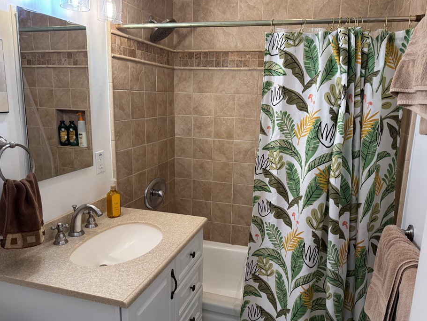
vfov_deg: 51.4
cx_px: 225
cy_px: 163
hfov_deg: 65.3
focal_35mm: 27
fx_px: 333
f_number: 1.78
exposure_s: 1/120
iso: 125
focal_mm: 6.76
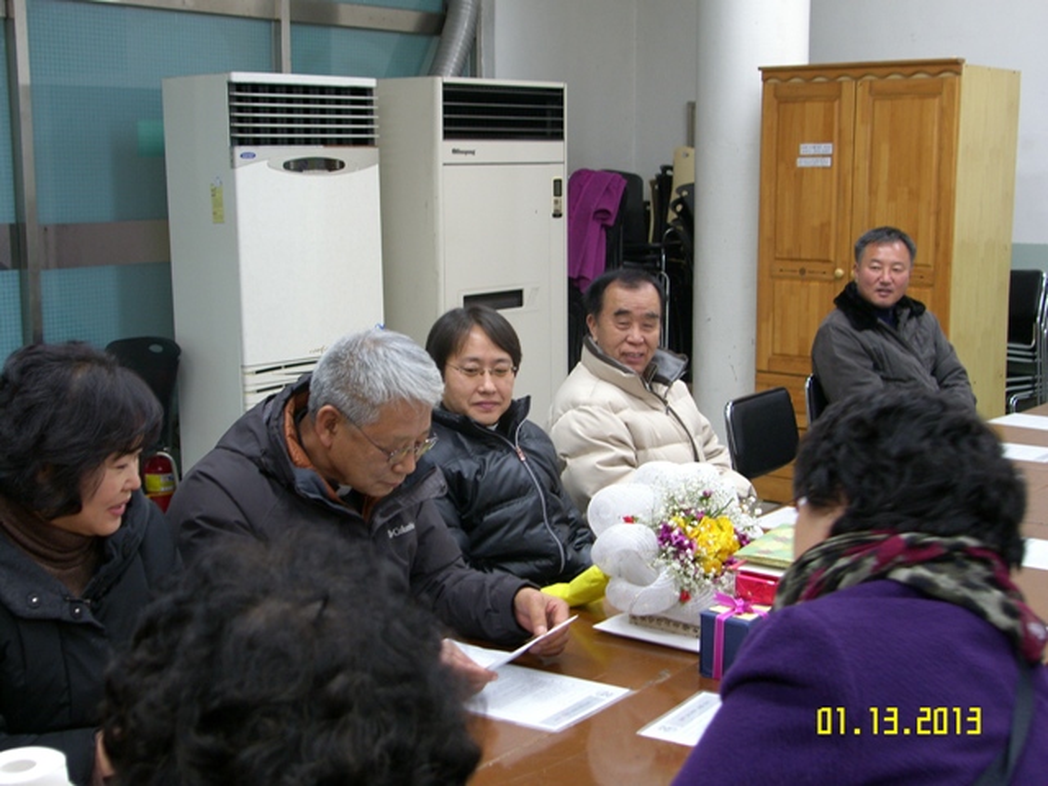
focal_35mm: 45
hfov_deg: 42.1
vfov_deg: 32.2
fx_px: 1362
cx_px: 524
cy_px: 393
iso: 100
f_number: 2.5
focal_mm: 11.5
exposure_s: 1/25
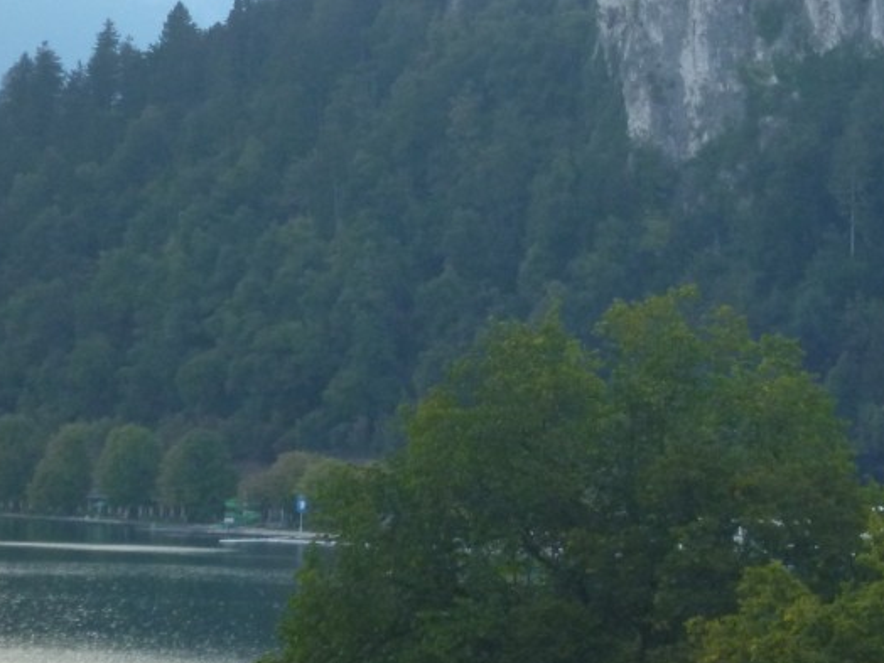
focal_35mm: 168
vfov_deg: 8.8
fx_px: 4290
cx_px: 828
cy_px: 81
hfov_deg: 11.7
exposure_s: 1/100
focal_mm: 15.3
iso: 320
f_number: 5.6
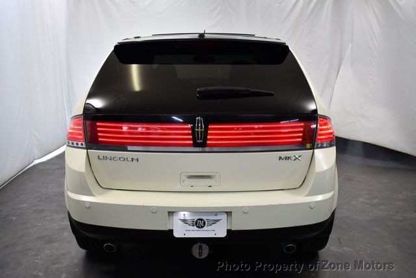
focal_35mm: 36
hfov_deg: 53.1
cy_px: 139
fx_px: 416
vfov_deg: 36.9
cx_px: 208
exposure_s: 1/250
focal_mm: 18
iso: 800
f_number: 3.5
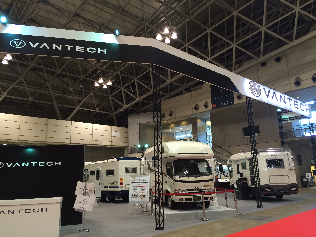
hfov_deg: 61.7
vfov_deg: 48.2
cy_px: 118
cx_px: 158
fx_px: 265
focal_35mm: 29
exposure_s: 1/30
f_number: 2.2
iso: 100
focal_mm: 4.15
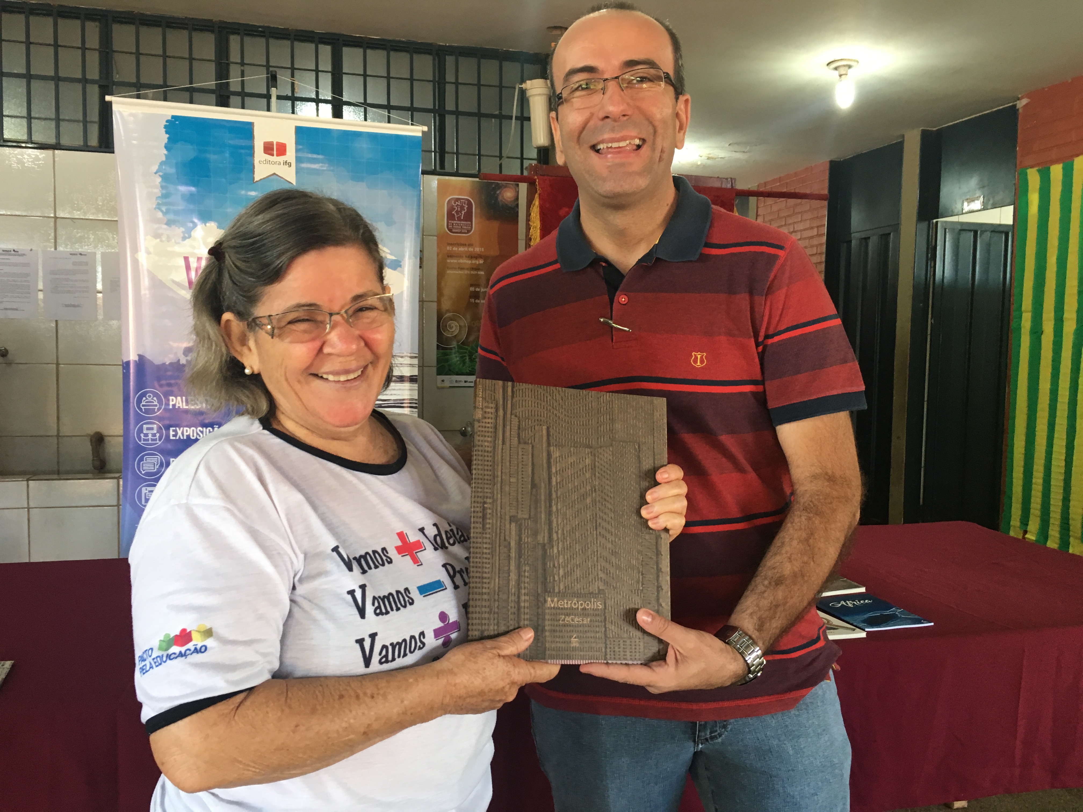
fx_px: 907
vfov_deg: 48.2
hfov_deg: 61.7
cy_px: 406
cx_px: 542
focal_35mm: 29
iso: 80
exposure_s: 1/30
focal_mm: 4.15
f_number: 2.2
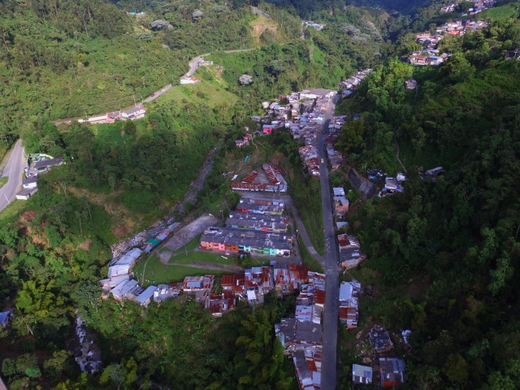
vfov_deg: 66.0
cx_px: 260
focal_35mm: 20
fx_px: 300
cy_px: 195
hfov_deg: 81.7
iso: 100
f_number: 2.8
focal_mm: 3.61
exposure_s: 1/518
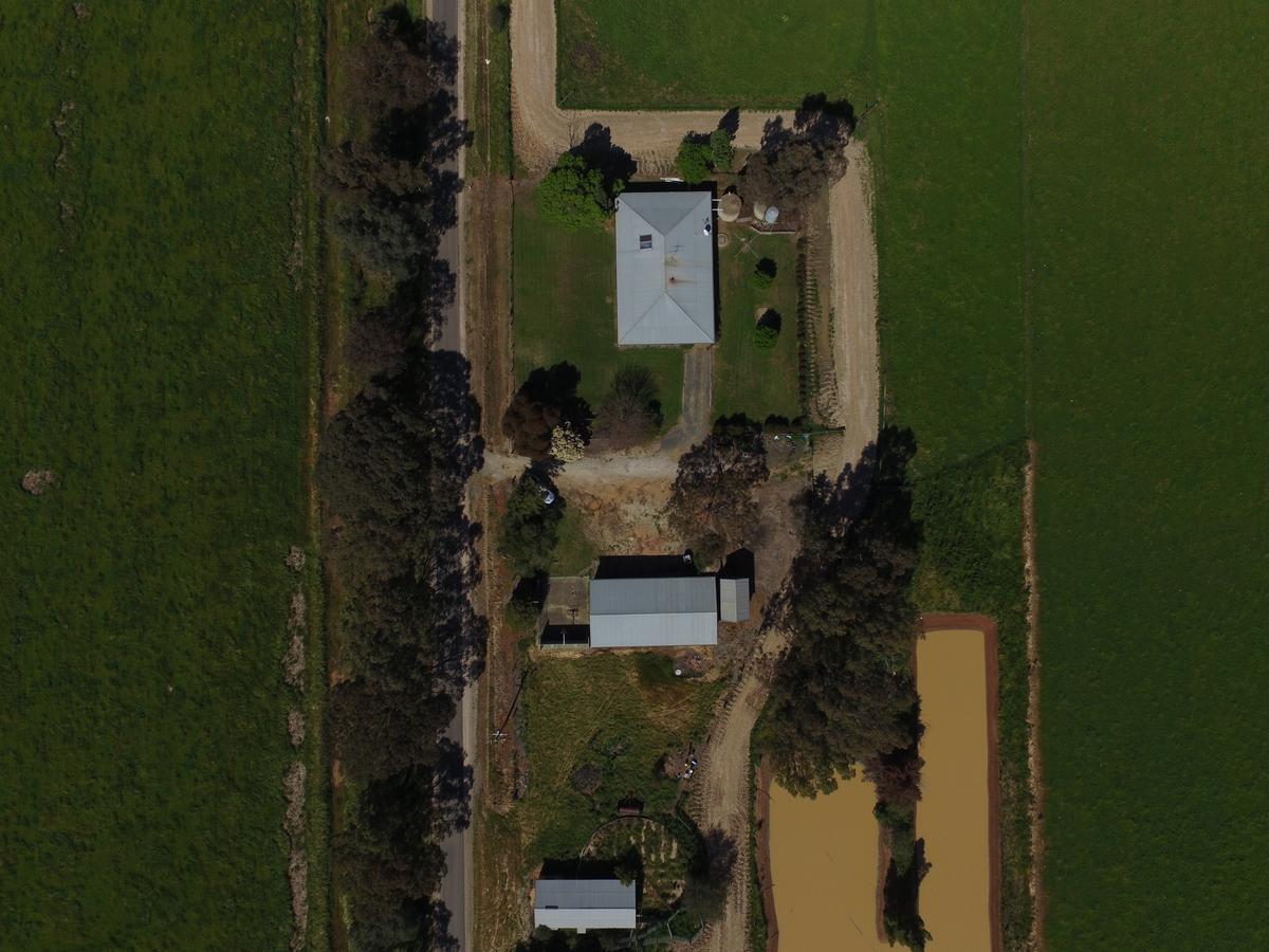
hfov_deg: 81.7
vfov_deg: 66.0
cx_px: 634
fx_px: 733
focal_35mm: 20
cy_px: 476
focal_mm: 3.61
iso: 100
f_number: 2.8
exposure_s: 1/2283
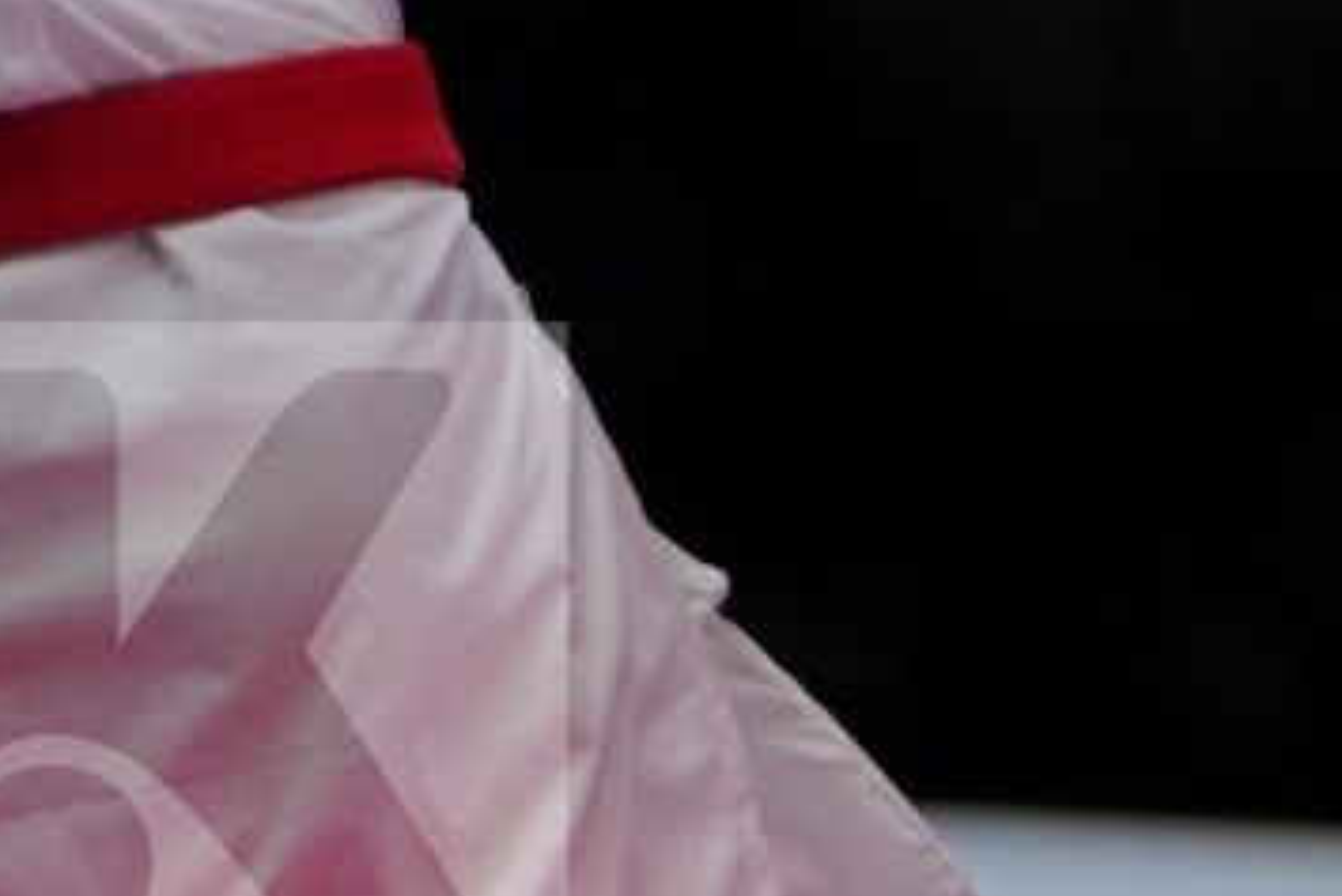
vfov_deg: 1.4
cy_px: -677
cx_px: 2779
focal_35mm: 1009
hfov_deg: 2.0
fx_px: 37627
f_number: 2.8
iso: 640
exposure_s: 1/1000
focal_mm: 133
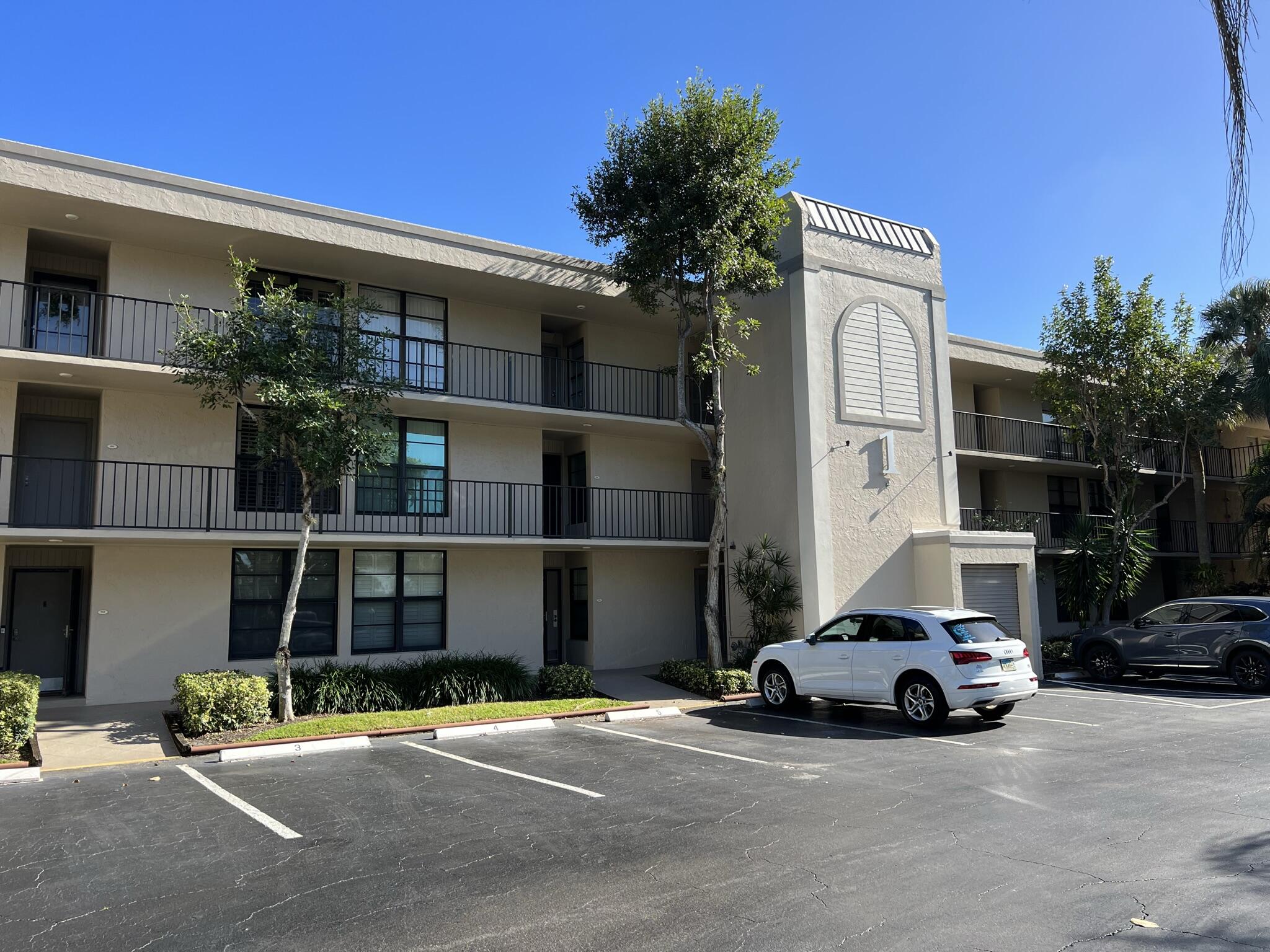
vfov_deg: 53.1
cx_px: 635
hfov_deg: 67.3
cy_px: 476
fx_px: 954
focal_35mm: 26
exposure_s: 1/1972
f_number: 1.5
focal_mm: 5.7
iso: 50
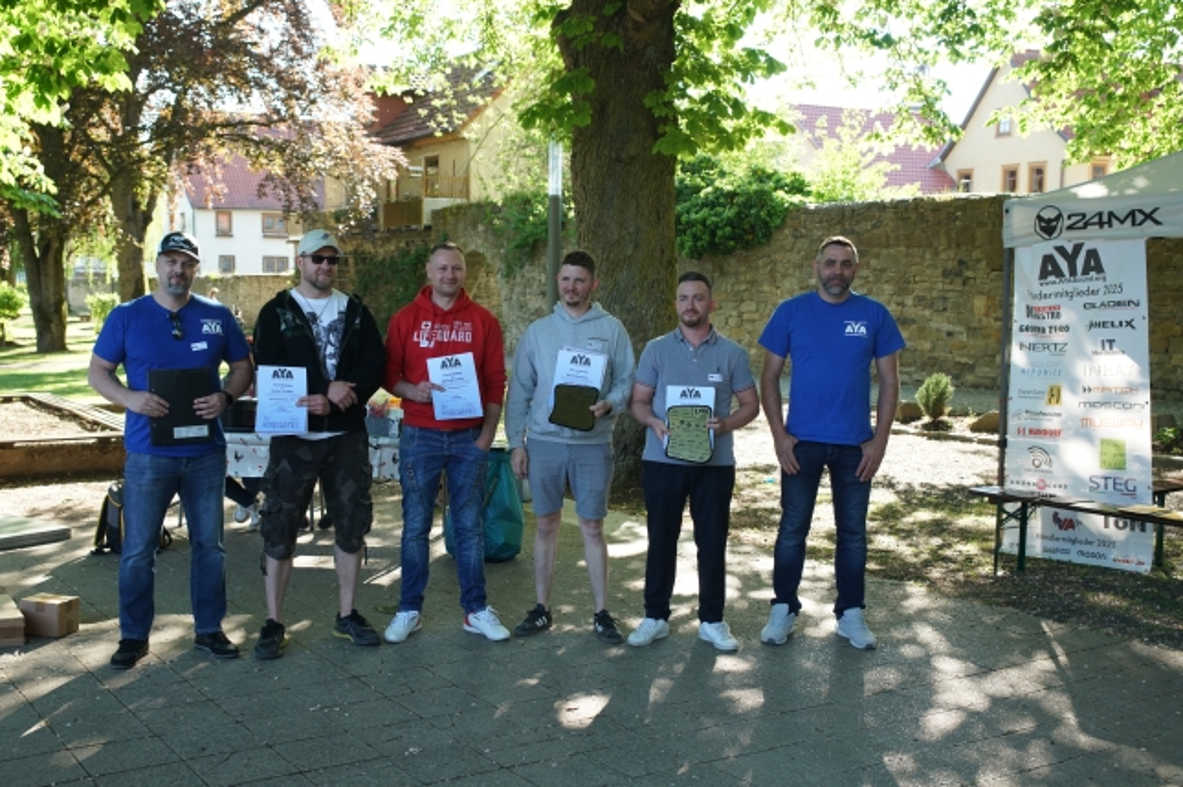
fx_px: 1248
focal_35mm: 38
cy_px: 404
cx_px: 559
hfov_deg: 50.7
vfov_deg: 35.0
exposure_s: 1/250
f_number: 4.5
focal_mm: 35
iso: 500
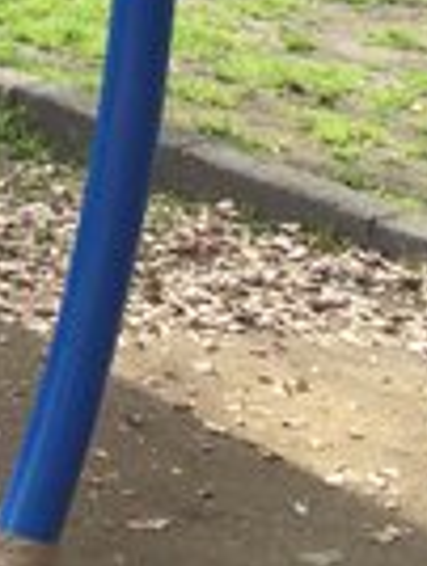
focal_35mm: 111
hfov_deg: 12.3
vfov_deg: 16.6
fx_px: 1820
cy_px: -182
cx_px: -326
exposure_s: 1/245
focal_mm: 3.3
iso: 25
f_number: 2.4
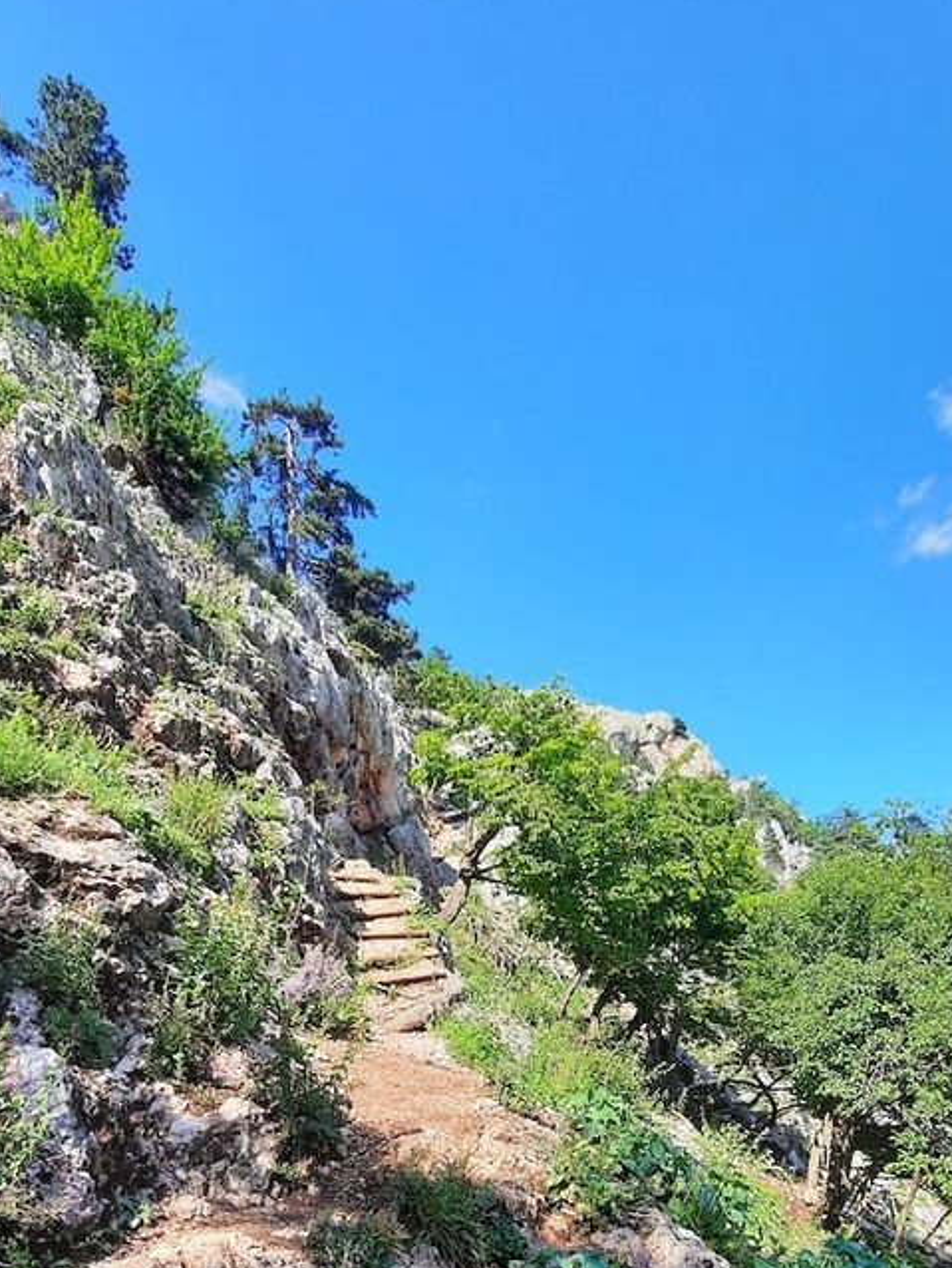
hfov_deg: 61.0
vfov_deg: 70.6
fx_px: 806
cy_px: 968
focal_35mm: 22
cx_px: 439
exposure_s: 1/495
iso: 40
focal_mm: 1.74
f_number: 2.2
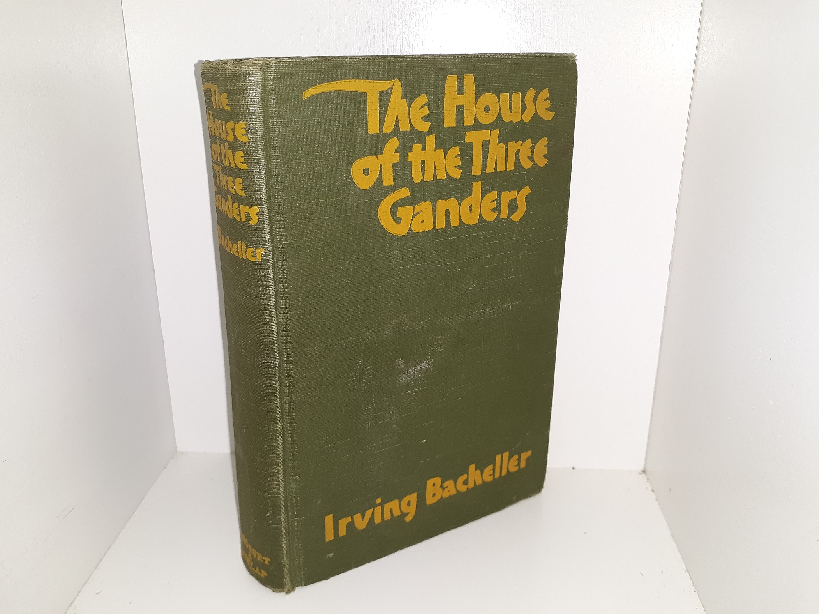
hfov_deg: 61.6
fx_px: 686
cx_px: 396
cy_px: 308
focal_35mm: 29
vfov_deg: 48.2
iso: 50
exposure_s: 1/120
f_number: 1.7
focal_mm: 3.7
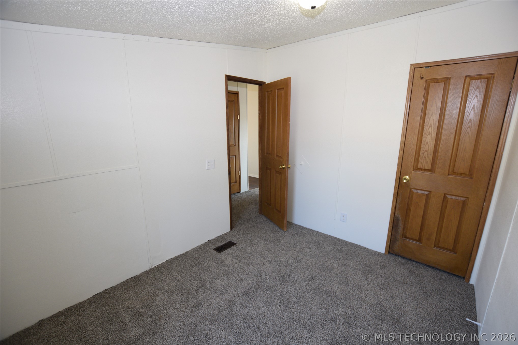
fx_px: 216
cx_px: 259
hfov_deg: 100.4
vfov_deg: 77.3
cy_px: 172
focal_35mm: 15
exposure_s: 1/60
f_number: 4
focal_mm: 10
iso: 400
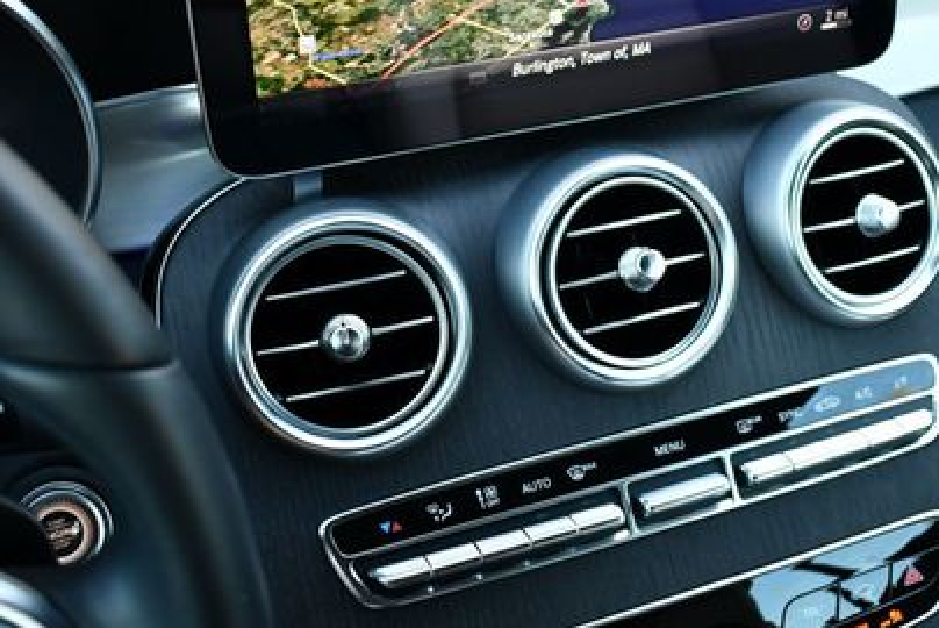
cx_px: 595
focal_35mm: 57
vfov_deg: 23.7
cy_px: 195
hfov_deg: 34.8
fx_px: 1488
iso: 800
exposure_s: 1/200
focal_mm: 18
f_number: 3.5
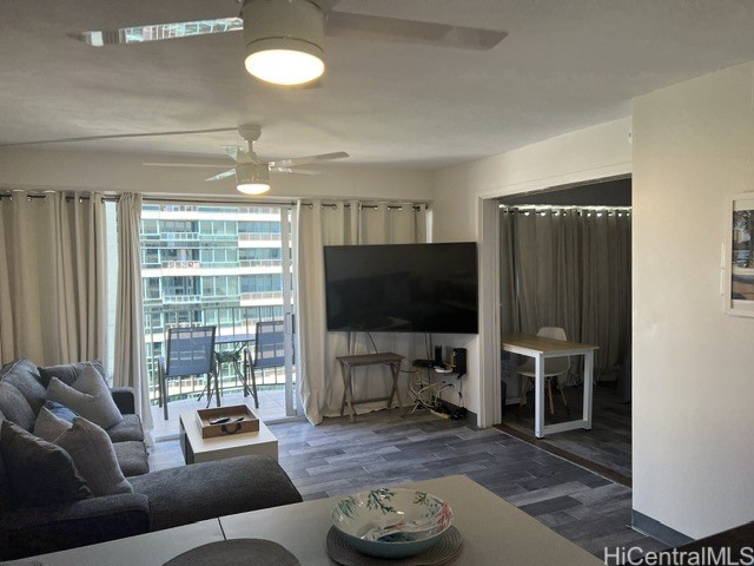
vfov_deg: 53.1
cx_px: 377
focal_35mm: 26
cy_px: 283
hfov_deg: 67.3
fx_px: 566
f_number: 1.5
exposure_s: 1/150
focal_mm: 5.7
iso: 64
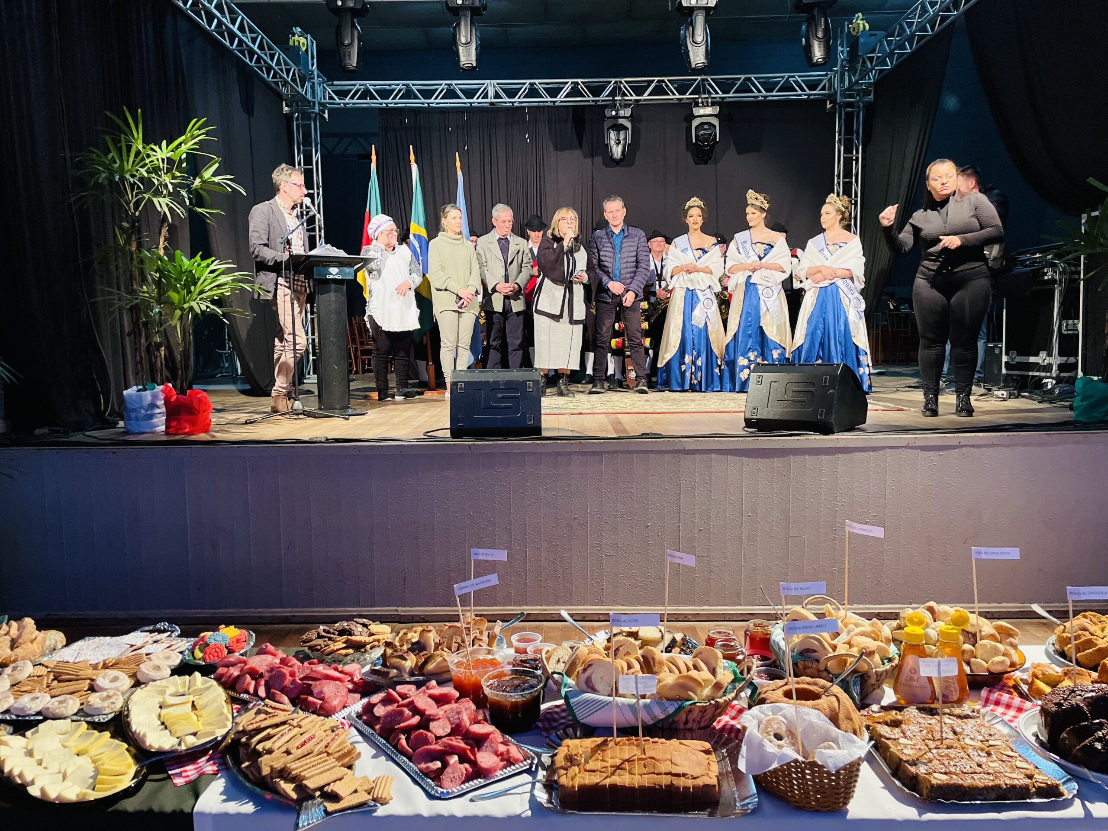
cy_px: 416
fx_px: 832
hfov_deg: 67.3
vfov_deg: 53.1
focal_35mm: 26
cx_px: 554
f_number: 1.6
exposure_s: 1/60
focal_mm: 4.2
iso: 500
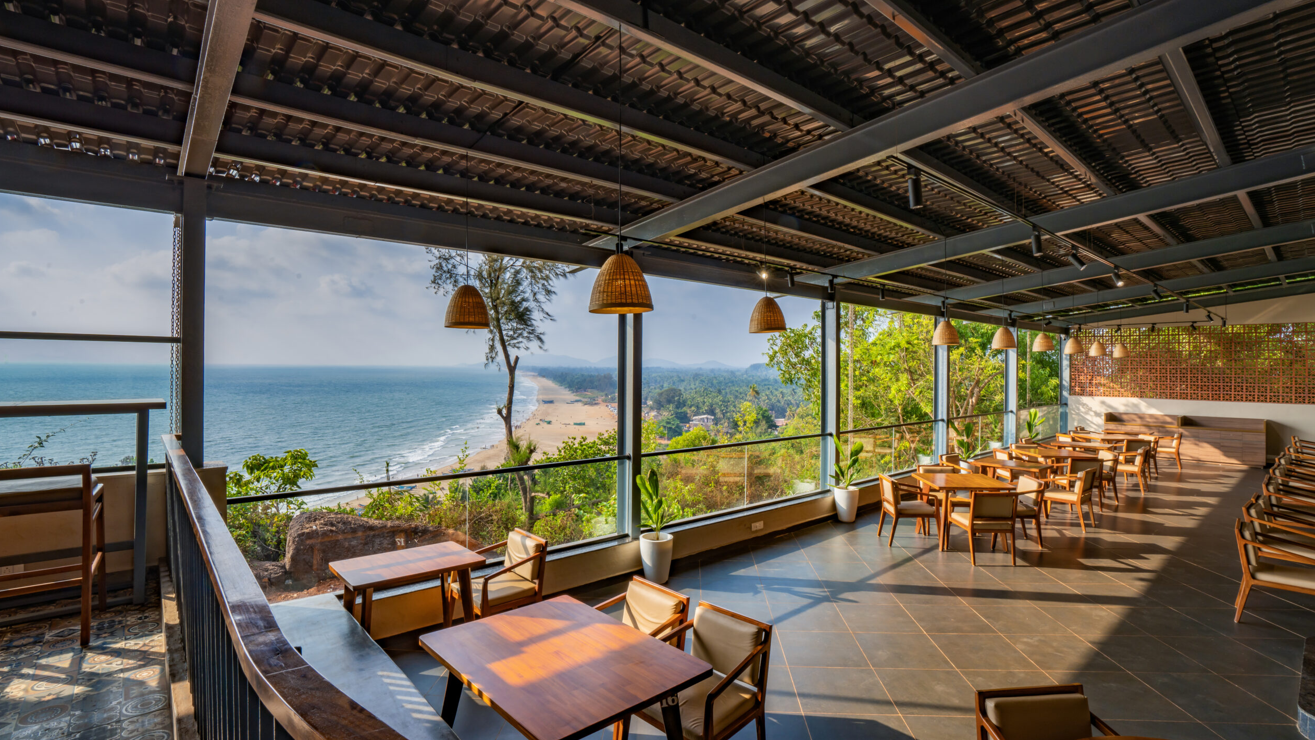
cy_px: 366
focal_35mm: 17
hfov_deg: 95.9
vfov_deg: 63.9
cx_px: 652
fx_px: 593
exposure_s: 1/13
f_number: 22
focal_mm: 16
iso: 100
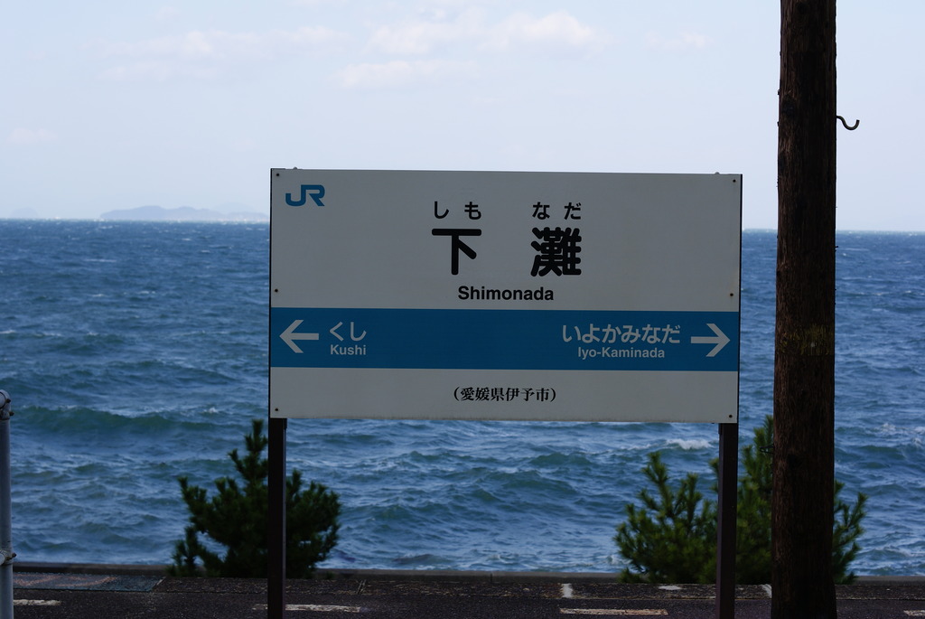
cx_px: 462
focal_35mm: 75
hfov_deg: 27.0
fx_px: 1929
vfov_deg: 18.2
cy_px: 310
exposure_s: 1/200
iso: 100
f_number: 6.3
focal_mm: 50
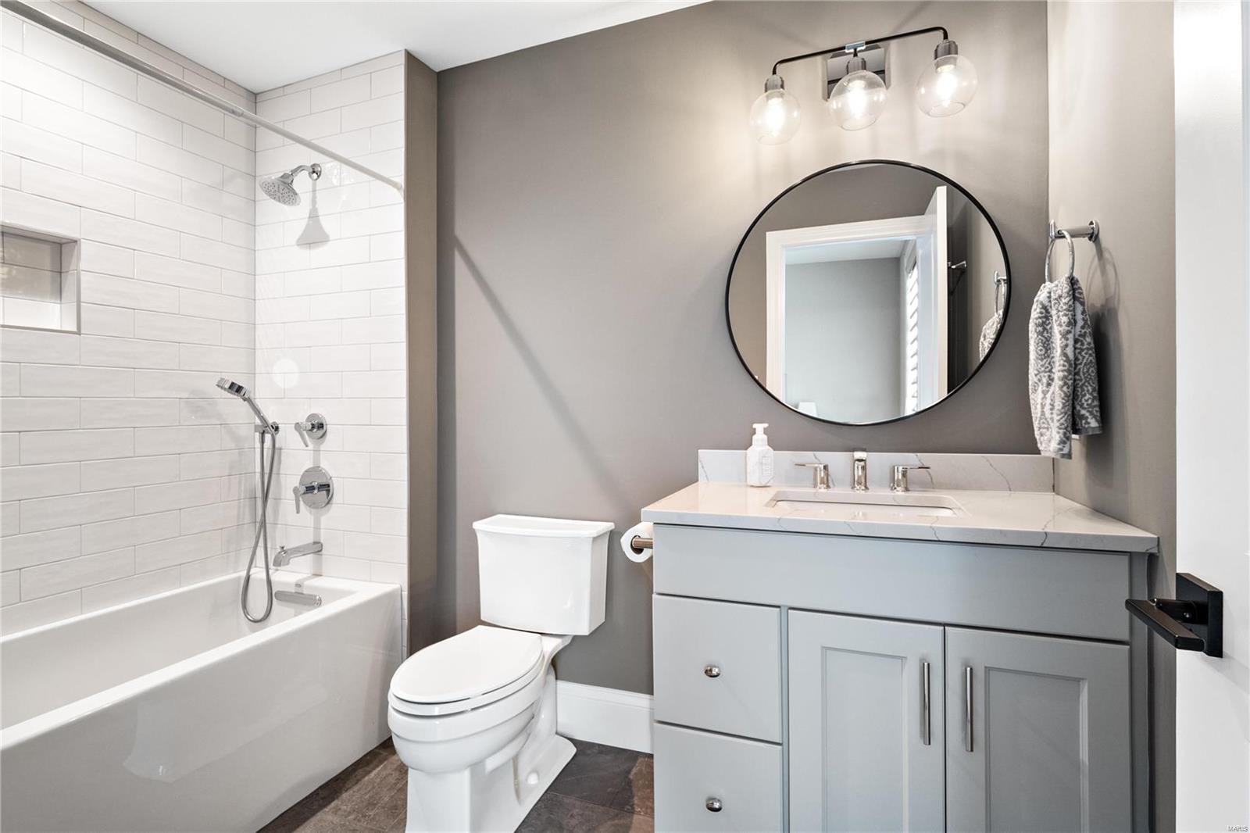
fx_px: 555
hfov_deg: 96.7
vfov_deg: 73.7
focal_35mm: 16
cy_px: 416
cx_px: 625
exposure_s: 1/8
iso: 400
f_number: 6.3
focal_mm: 8
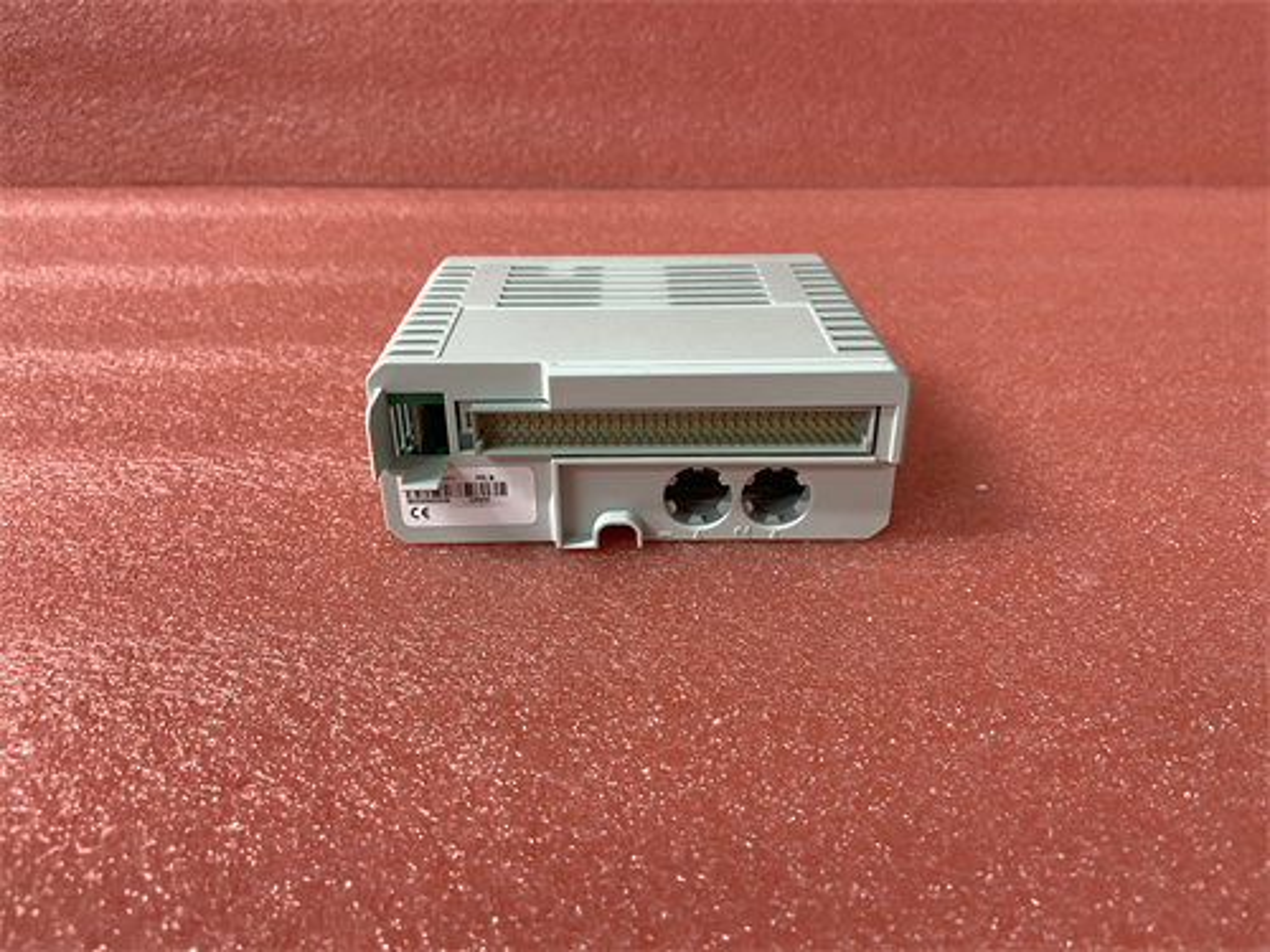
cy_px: 476
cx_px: 635
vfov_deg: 53.1
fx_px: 954
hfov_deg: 67.3
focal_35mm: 26
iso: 160
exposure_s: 1/50
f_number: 1.8
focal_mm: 4.25
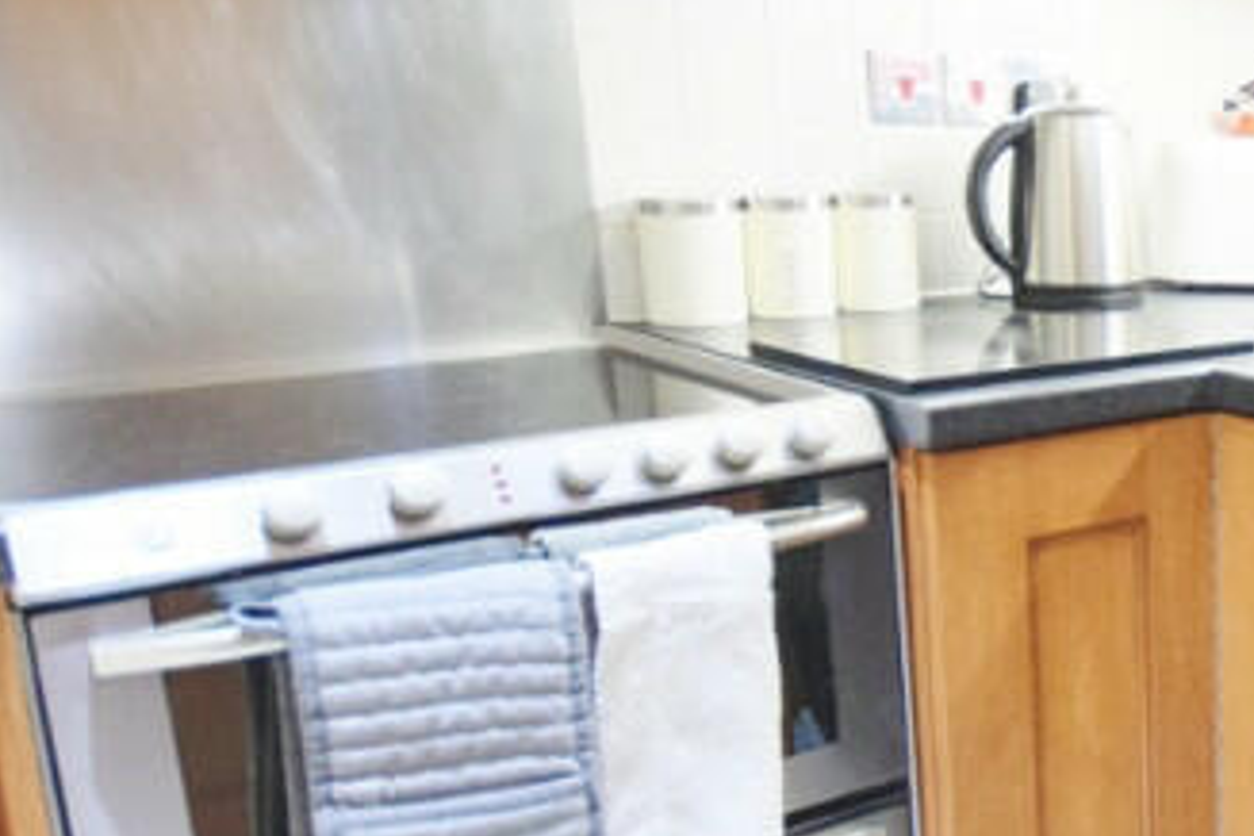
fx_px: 1637
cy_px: 468
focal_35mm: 47
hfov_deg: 33.5
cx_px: 1530
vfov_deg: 28.6
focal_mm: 10
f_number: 4
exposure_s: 1/60
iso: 2200
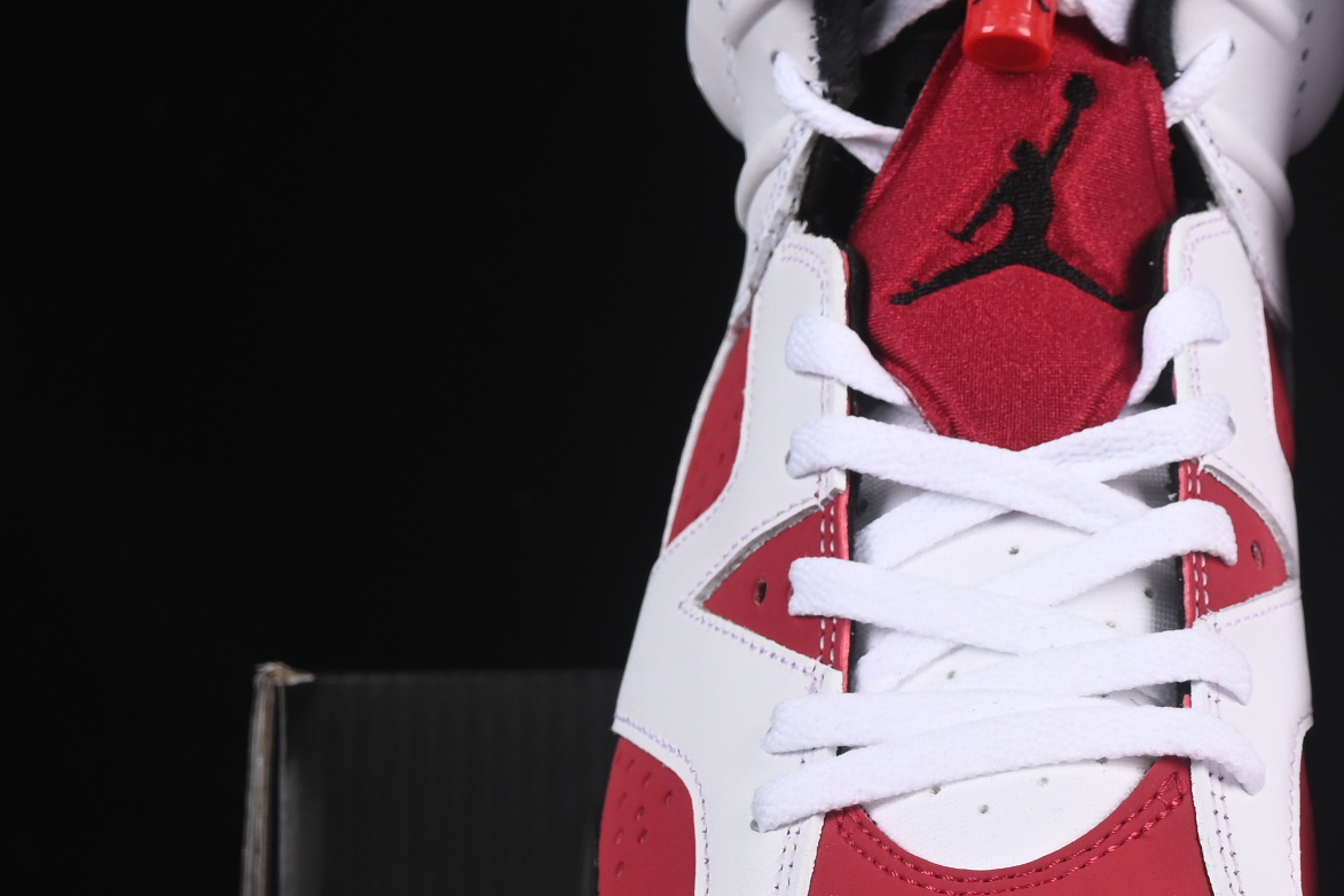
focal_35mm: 178
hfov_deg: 11.4
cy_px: 681
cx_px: 1360
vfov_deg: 7.7
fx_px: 6645
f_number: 8
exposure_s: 1/80
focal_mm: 50
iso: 160
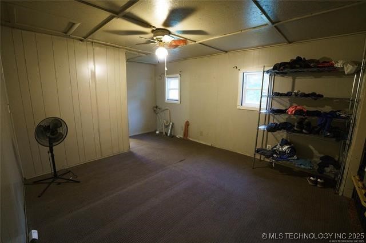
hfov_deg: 100.4
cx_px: 183
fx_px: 152
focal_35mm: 15
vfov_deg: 77.3
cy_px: 122
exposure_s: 1/100
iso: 1600
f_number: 2.8
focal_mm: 10
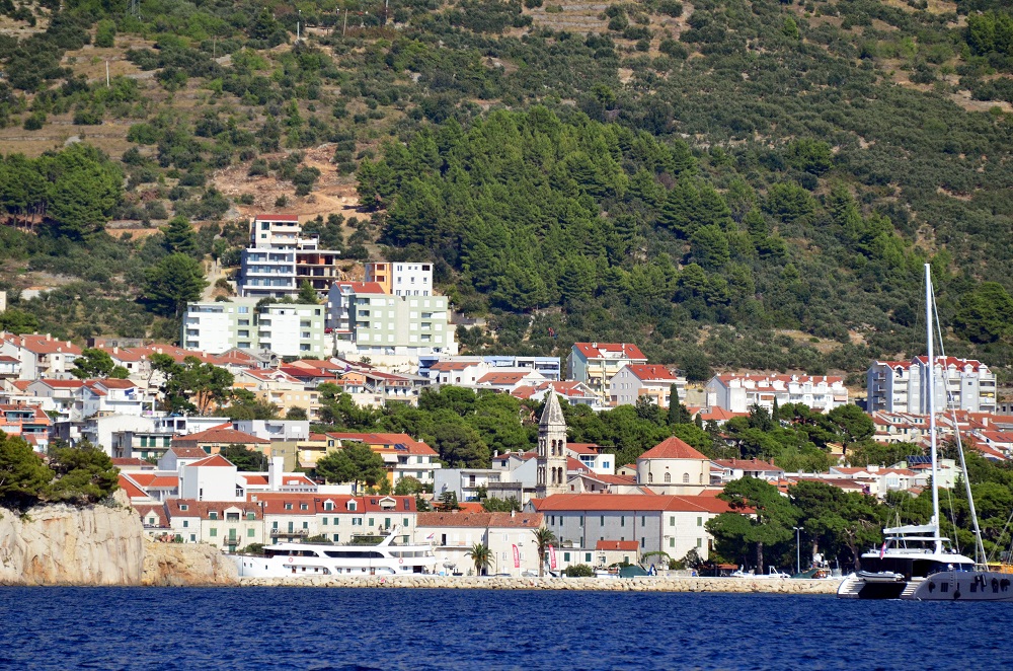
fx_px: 10529
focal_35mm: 375
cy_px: 336
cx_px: 506
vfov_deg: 3.6
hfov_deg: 5.5
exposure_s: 1/8000
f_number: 5.6
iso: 1100
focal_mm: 250
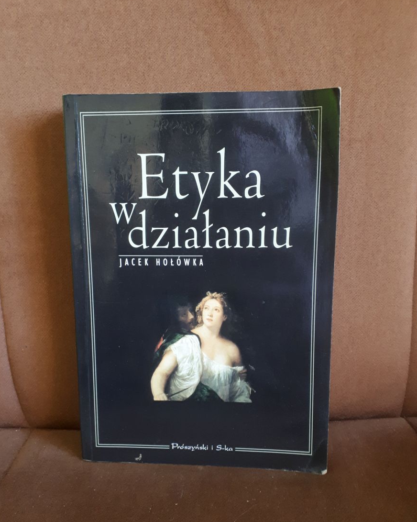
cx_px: 205
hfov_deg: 49.9
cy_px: 280
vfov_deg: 60.4
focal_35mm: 29
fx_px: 448
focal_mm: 3.6
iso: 250
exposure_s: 1/15
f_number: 1.9
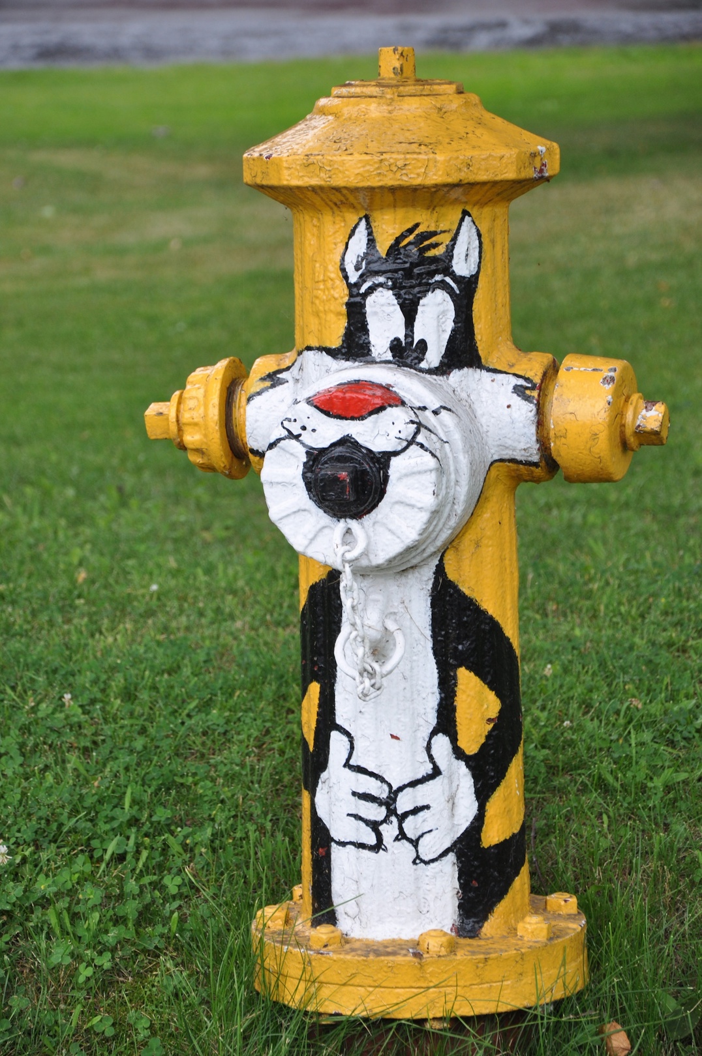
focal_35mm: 158
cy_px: 528
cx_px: 351
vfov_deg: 13.1
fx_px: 4618
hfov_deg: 8.7
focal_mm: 105
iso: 400
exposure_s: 1/200
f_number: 7.1
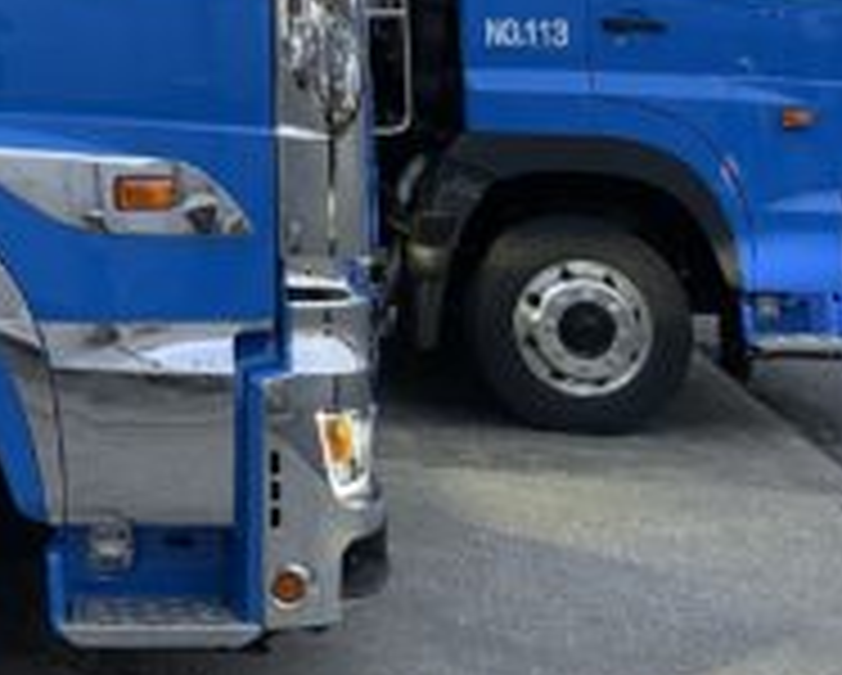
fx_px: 1621
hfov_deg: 26.8
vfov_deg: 22.0
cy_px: -108
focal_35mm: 65
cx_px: -81
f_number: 1.6
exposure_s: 1/60
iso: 200
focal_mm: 4.2
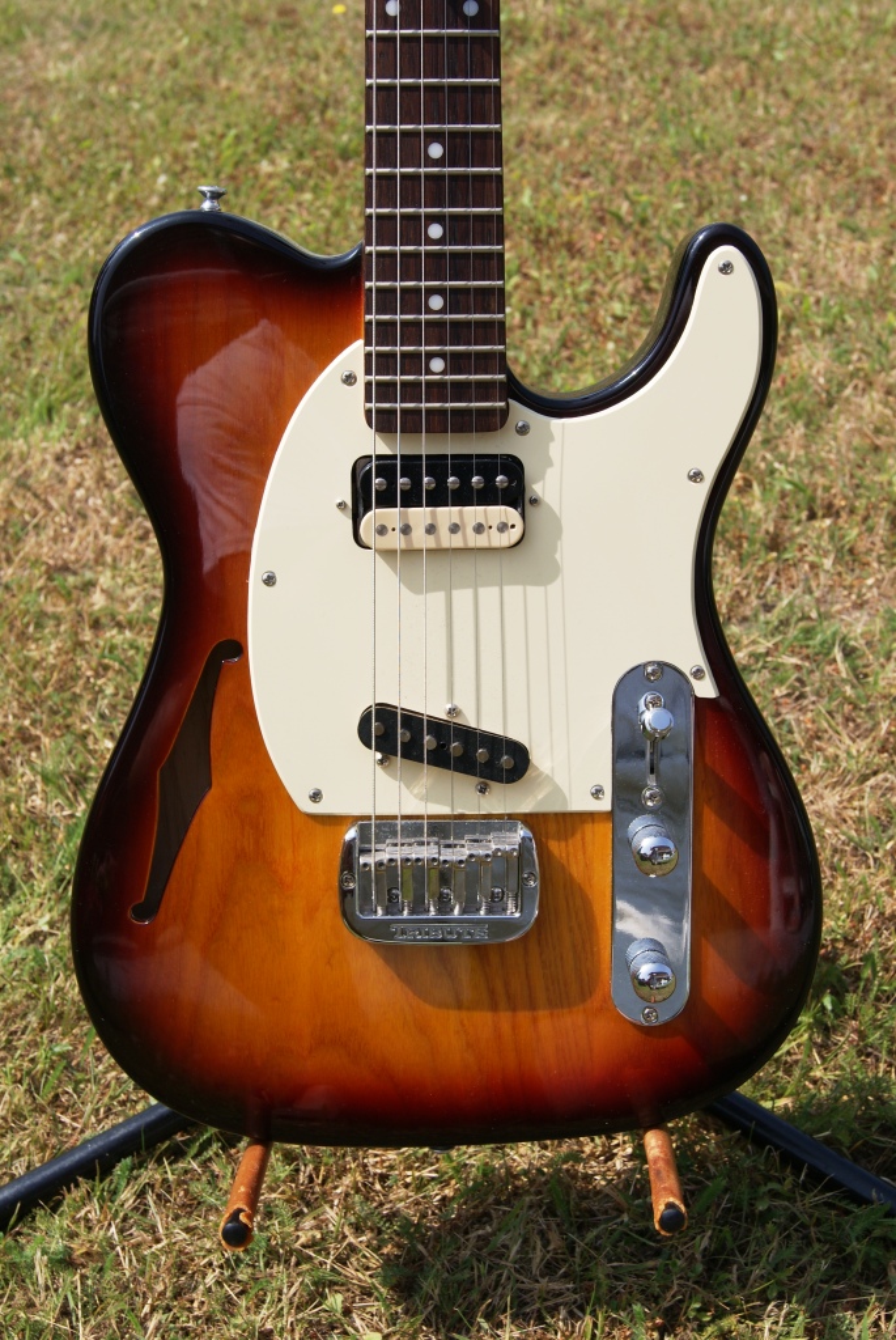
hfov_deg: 25.8
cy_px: 670
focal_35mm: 52
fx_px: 1955
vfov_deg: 37.8
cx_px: 448
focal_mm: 35
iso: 100
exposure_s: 1/250
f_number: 9
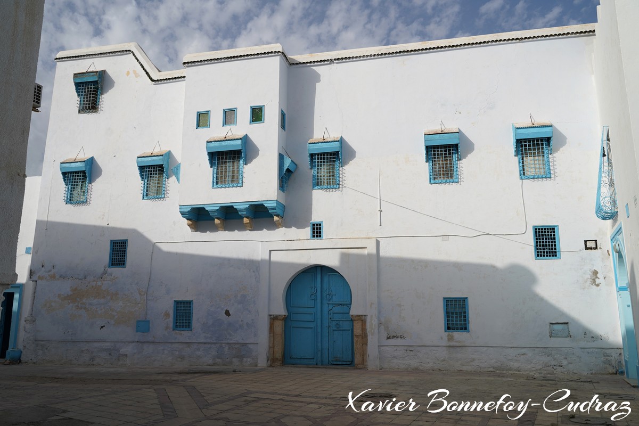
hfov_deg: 65.5
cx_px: 320
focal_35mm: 28
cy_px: 213
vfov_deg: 46.4
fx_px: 497
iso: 100
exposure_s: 1/640
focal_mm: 28
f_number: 7.1
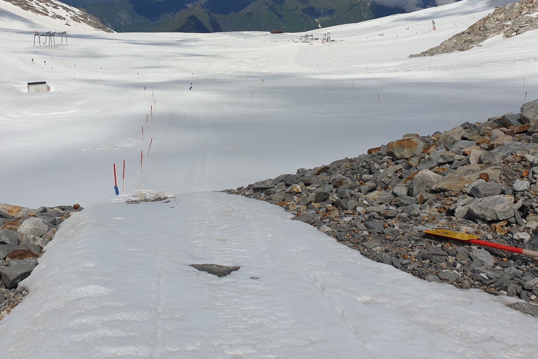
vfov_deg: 37.4
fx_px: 523
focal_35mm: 35
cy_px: 115
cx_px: 228
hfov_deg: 54.2
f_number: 2.4
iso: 50
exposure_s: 1/5435
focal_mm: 4.3
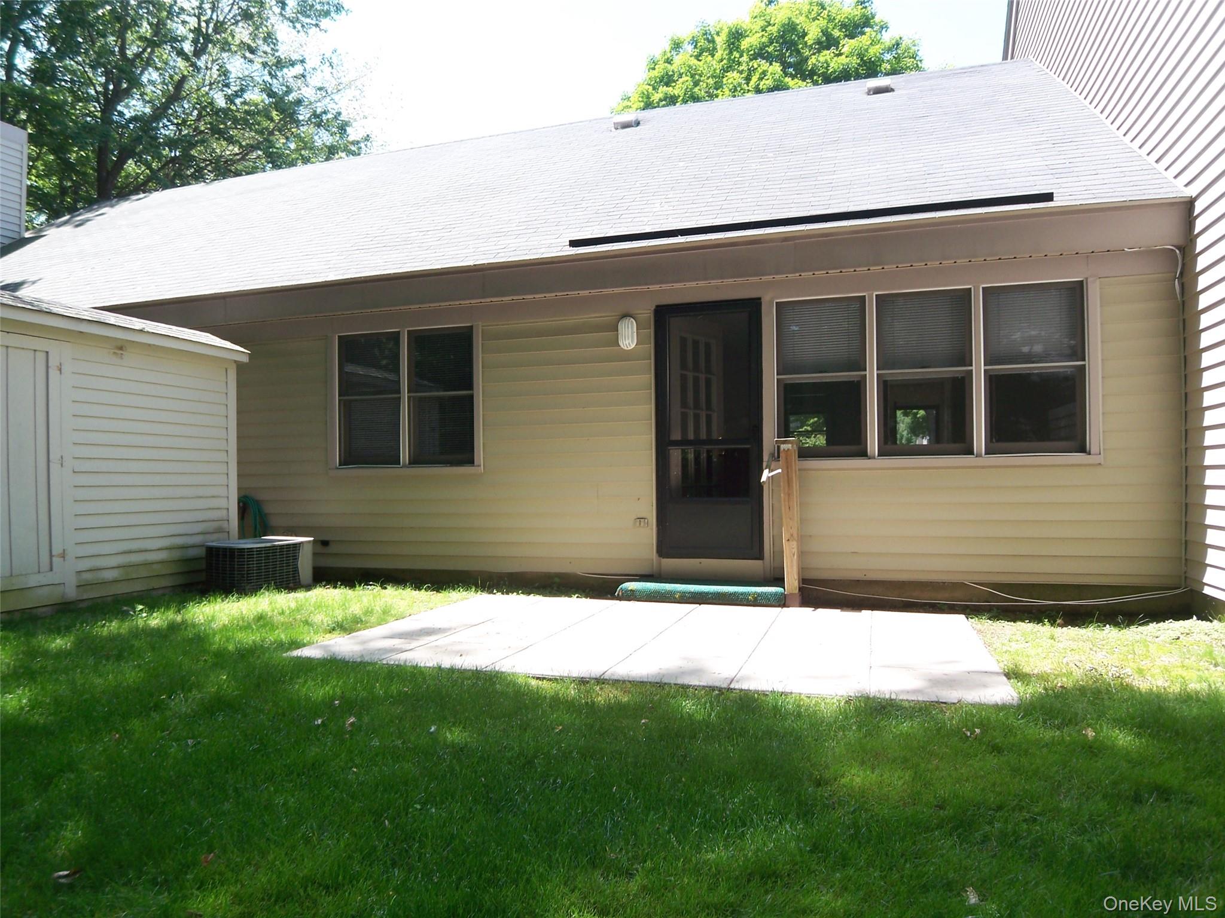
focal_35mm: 23
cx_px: 612
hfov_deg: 73.9
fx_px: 814
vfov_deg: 58.9
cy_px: 459
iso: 50
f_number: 2.8
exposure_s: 1/125
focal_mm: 3.8
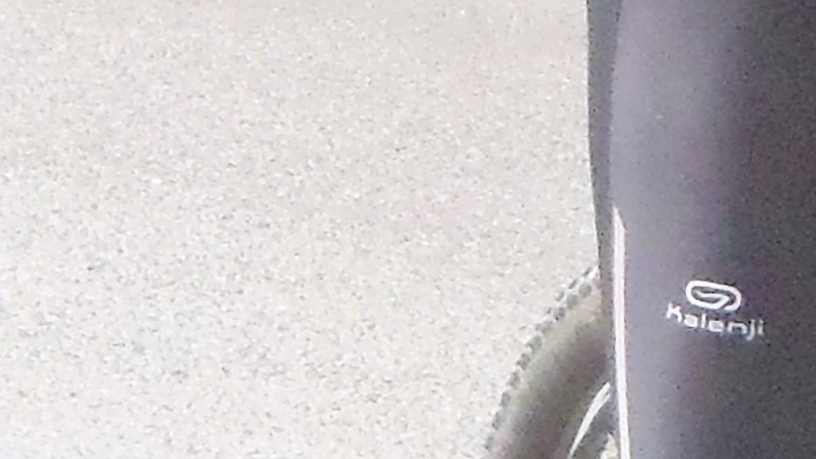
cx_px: 1246
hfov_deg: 5.8
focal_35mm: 369
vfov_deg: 3.2
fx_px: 7985
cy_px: -1018
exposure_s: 1/160
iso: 800
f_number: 5.1
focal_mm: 10
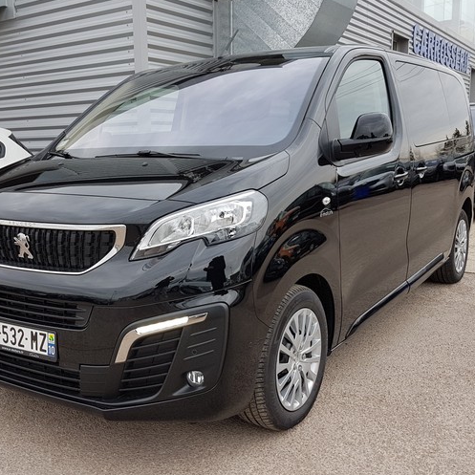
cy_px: 268
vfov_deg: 44.8
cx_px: 189
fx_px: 574
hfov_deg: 44.7
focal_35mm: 37
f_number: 1.7
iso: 40
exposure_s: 1/125
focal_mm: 4.2
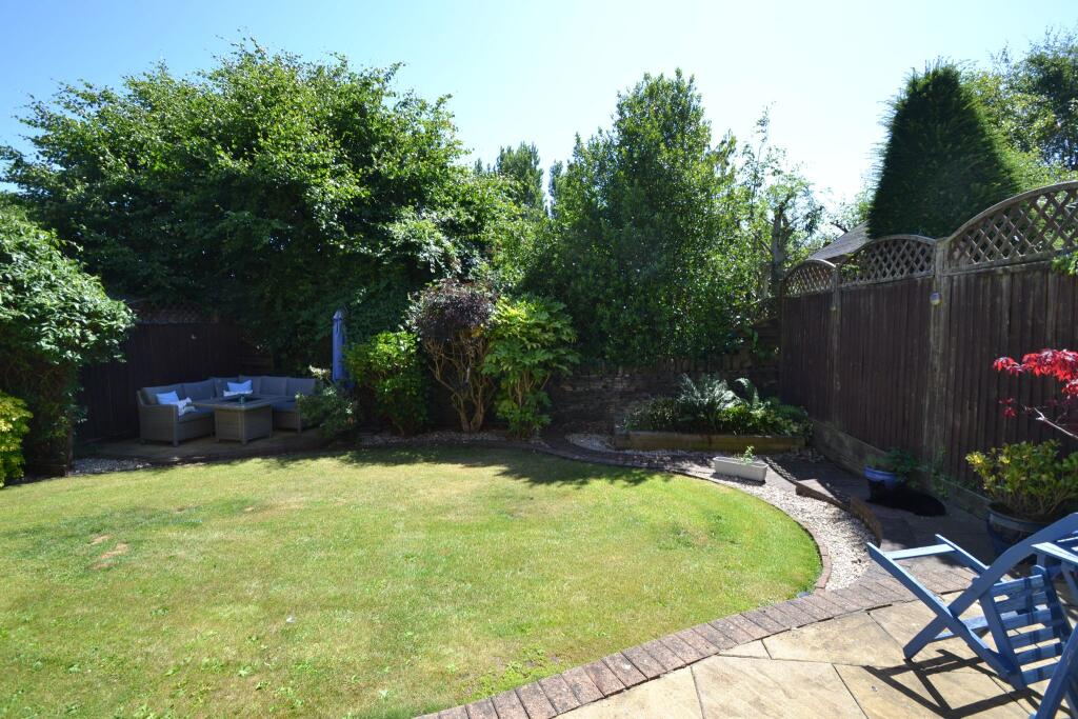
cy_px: 360
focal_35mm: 15
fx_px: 449
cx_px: 539
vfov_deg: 77.3
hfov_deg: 100.4
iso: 100
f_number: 6.3
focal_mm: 10
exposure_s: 1/160
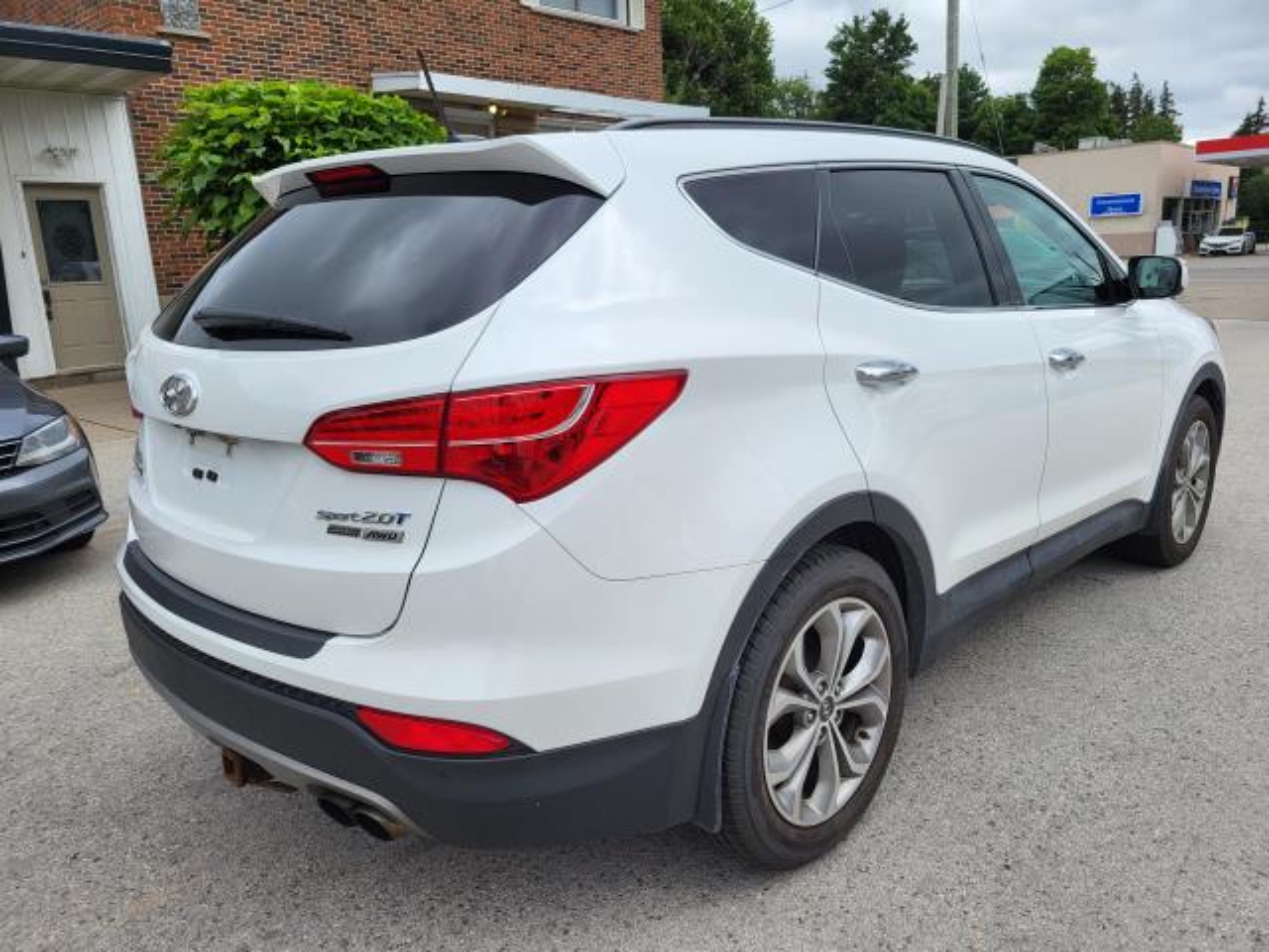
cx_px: 634
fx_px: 953
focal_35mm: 26
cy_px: 476
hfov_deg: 67.3
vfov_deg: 53.1
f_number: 1.8
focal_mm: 5.4
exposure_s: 1/1920
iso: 40
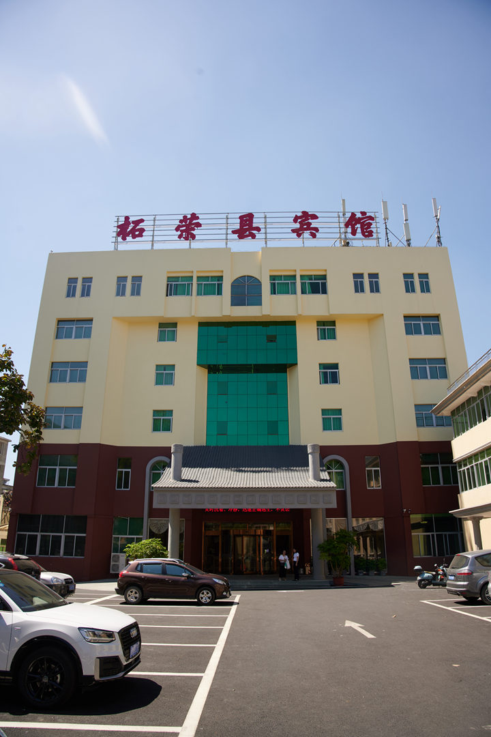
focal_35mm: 24
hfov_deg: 53.1
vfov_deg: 73.7
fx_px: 491
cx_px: 246
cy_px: 368
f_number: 7.1
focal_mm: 24
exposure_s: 1/125
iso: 64
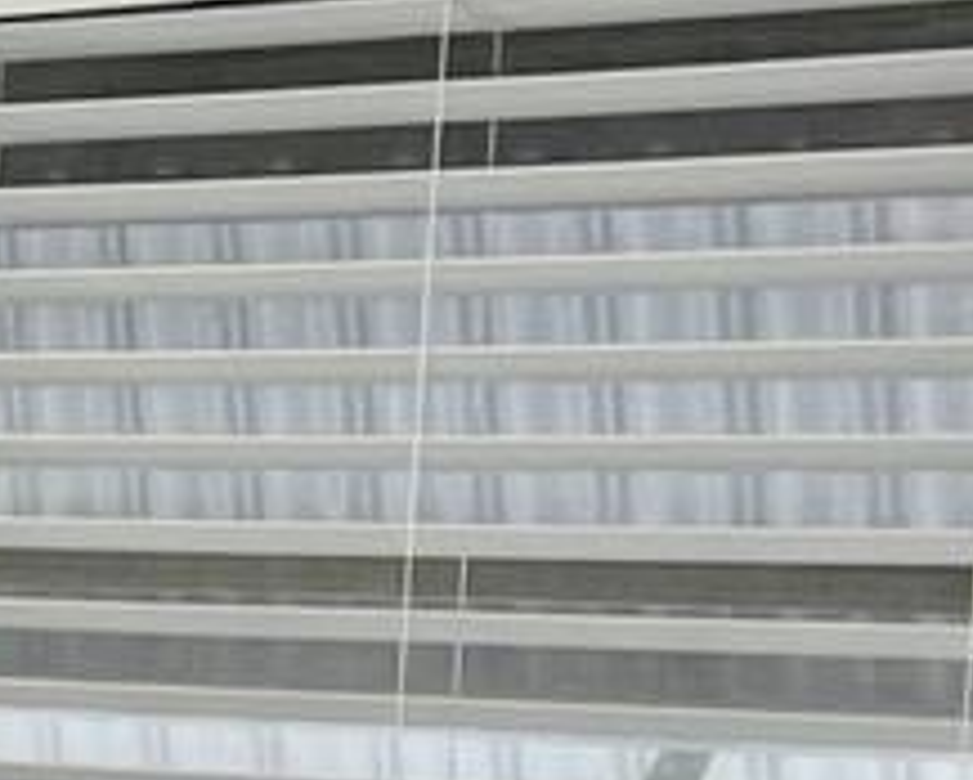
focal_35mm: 187
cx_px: -1637
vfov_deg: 8.1
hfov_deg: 8.9
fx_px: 5390
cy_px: 1157
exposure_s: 1/172
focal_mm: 4.2
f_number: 1.6
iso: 32
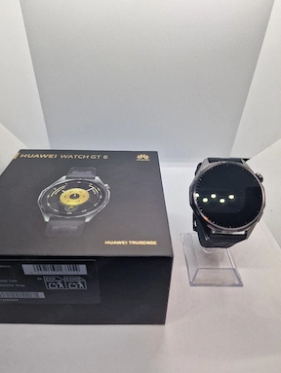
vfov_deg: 71.5
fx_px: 259
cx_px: 136
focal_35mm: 24
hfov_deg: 56.9
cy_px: 187
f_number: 1.8
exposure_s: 1/100
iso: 50
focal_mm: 6.4
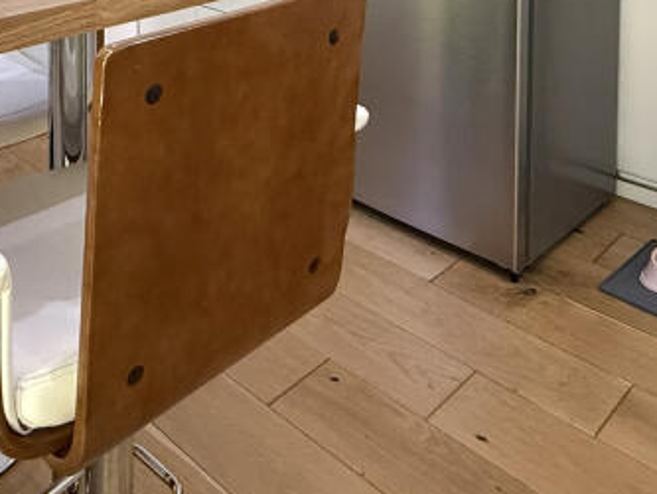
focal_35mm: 43
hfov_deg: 43.7
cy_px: -172
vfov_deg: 27.3
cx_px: 270
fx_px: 816
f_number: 2.2
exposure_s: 1/99
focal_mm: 2.22
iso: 320
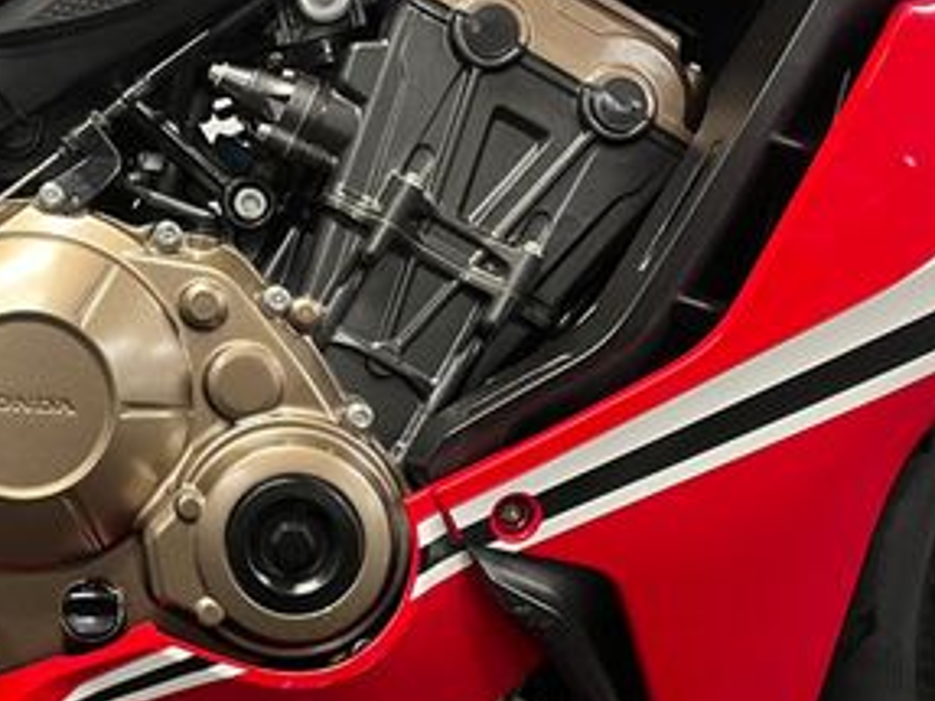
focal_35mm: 58
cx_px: 52
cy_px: 271
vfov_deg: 25.2
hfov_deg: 31.3
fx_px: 1566
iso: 320
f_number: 1.6
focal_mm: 5.1
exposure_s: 1/50
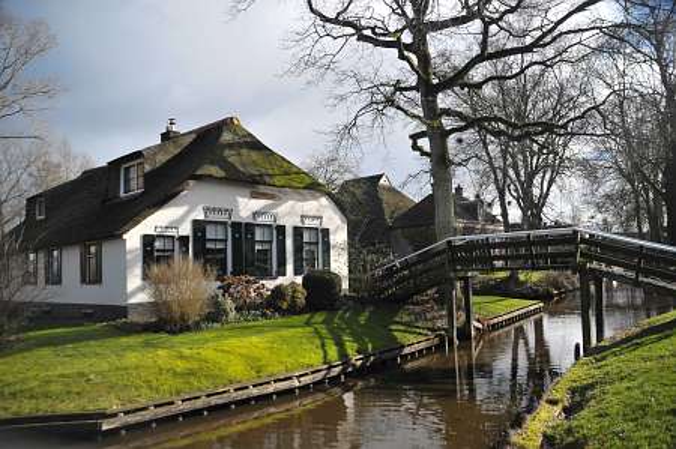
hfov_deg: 67.4
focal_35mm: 27
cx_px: 338
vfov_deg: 47.8
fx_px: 506
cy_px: 224
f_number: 3.5
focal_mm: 18
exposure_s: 1/1600
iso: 320
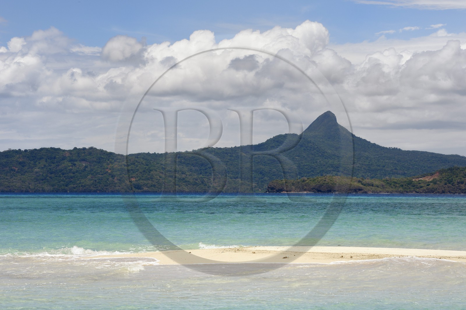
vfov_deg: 10.5
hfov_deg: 15.8
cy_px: 155
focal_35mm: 130
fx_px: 1681
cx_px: 233
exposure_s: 1/320
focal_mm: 130
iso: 200
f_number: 14
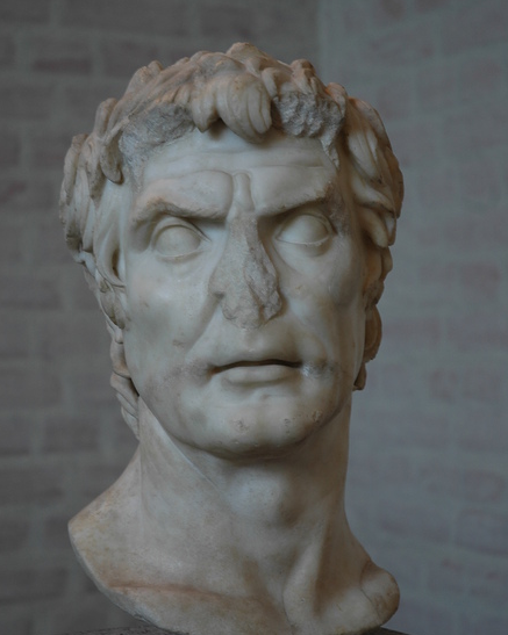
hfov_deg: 16.4
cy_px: 336
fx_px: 1760
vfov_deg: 20.5
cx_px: 253
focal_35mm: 94
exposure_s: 1/20
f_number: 4.5
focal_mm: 55
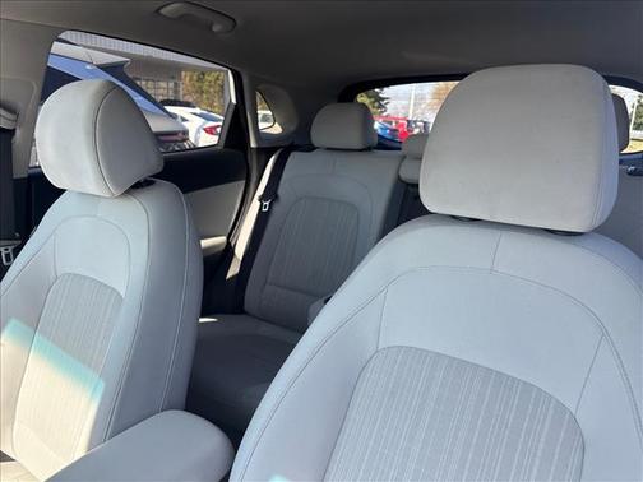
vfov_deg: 53.1
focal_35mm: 26
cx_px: 322
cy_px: 241
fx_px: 483
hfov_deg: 67.3
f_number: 1.6
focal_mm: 5.96
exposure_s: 1/334
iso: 50
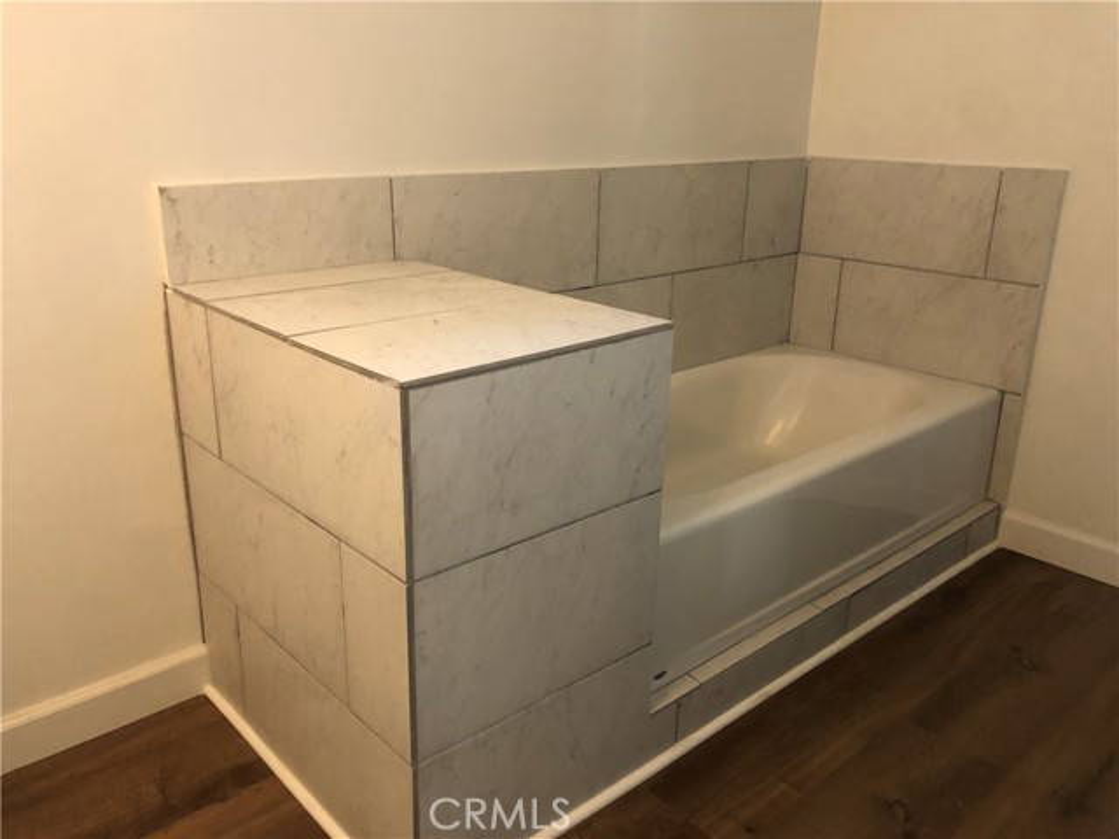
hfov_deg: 63.4
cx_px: 560
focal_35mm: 28
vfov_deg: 49.7
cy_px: 420
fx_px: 905
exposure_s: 1/15
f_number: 1.8
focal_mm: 4
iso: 100
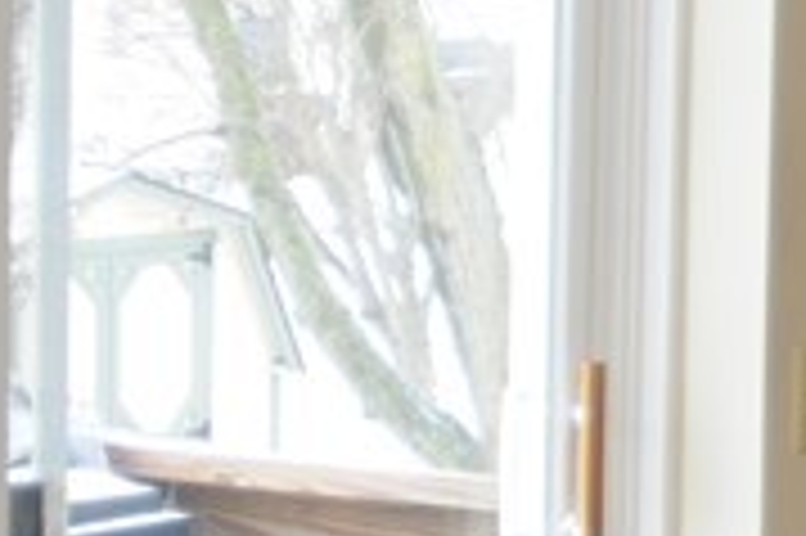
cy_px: 351
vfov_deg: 6.3
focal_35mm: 219
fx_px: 4899
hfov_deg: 8.4
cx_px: 2130
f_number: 2.8
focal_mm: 24
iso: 250
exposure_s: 1/80
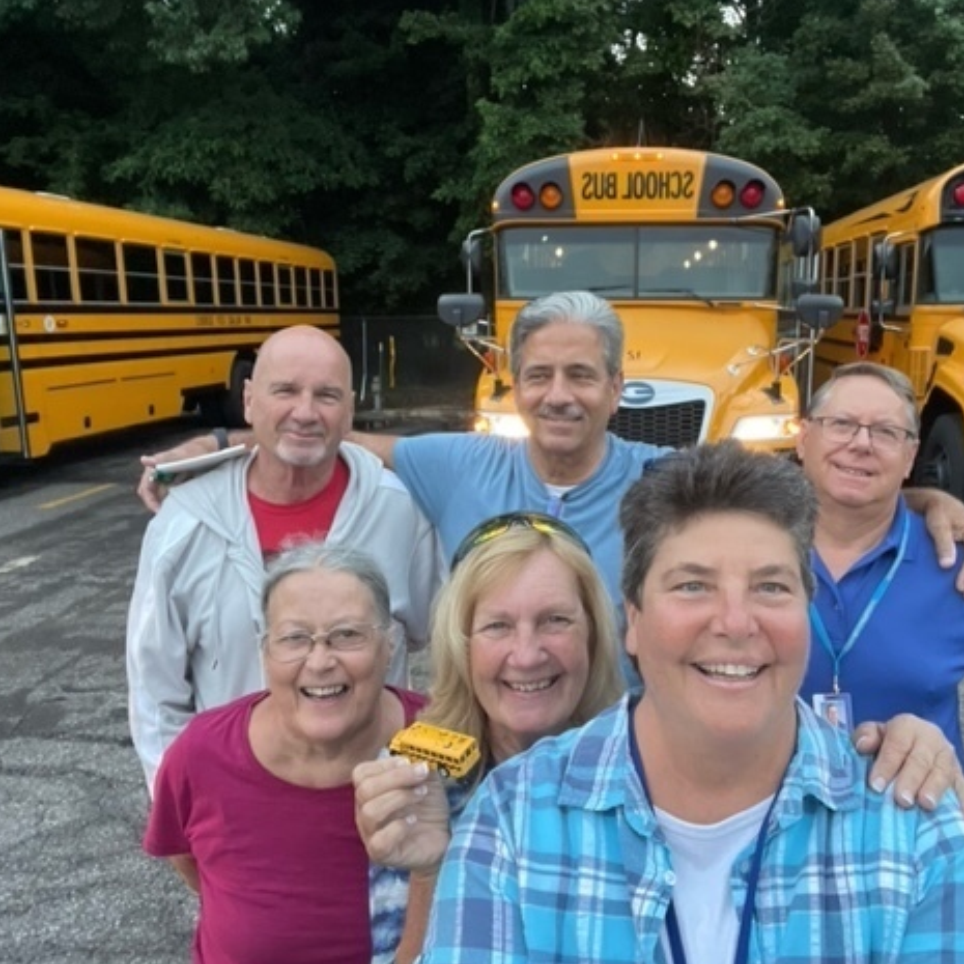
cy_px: 489
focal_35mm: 28
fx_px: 882
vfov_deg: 57.3
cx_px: 572
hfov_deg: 56.9
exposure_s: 1/60
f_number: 2.2
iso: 200
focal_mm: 2.71
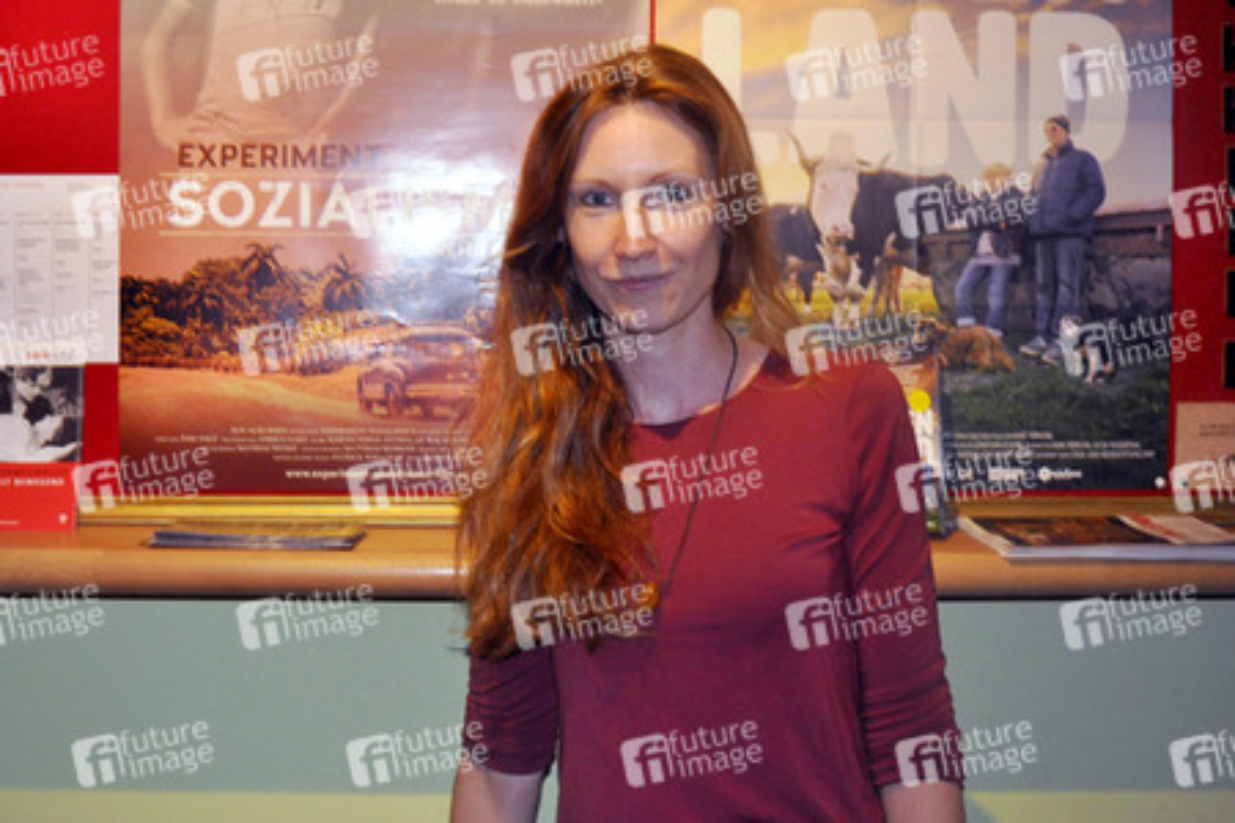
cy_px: 412
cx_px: 618
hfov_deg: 51.3
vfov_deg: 35.5
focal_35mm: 38
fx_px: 1286
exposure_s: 1/60
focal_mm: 25
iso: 800
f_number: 4
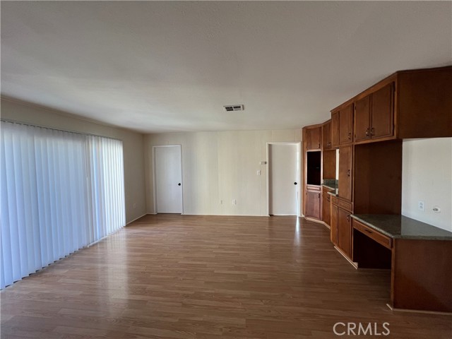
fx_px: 170
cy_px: 170
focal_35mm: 13
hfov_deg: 106.2
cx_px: 226
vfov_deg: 89.9
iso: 125
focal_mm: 1.57
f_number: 1.8
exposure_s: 1/120
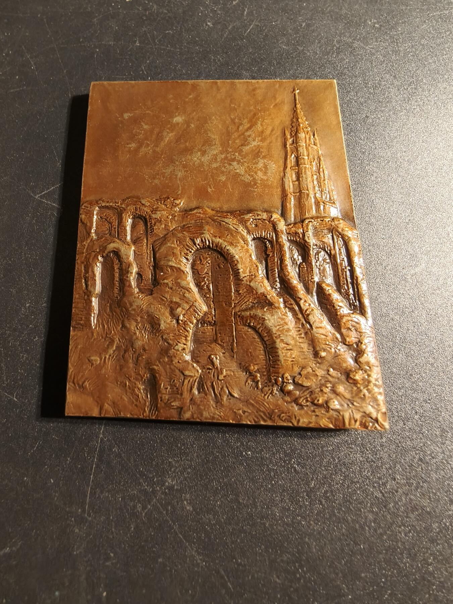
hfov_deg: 58.9
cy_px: 302
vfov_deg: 73.9
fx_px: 401
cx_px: 226
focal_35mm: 23
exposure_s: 1/63.9
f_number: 2
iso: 200
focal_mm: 2.32
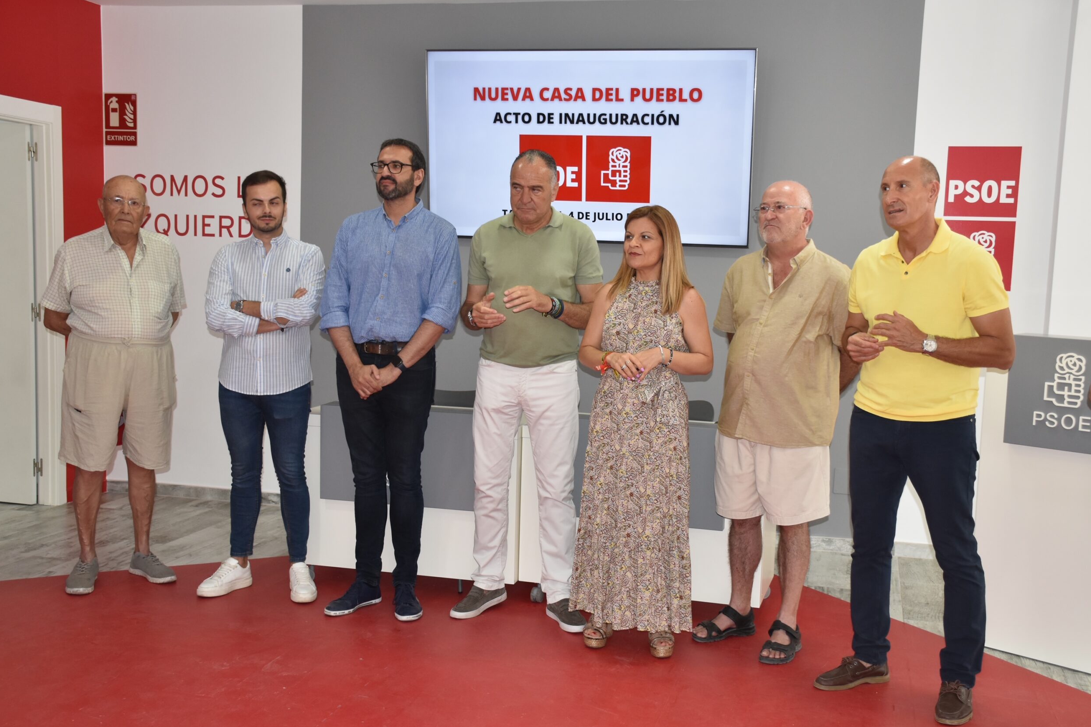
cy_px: 372
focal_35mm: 40
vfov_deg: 33.4
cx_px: 549
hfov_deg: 48.5
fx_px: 1212
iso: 800
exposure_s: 1/100
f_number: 5
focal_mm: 26
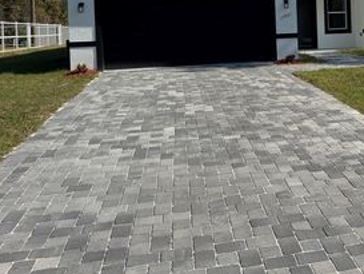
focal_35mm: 44
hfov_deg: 40.6
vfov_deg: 31.4
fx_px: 463
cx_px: 305
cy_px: 30
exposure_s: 1/5348
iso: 80
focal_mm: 6.76
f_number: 1.78
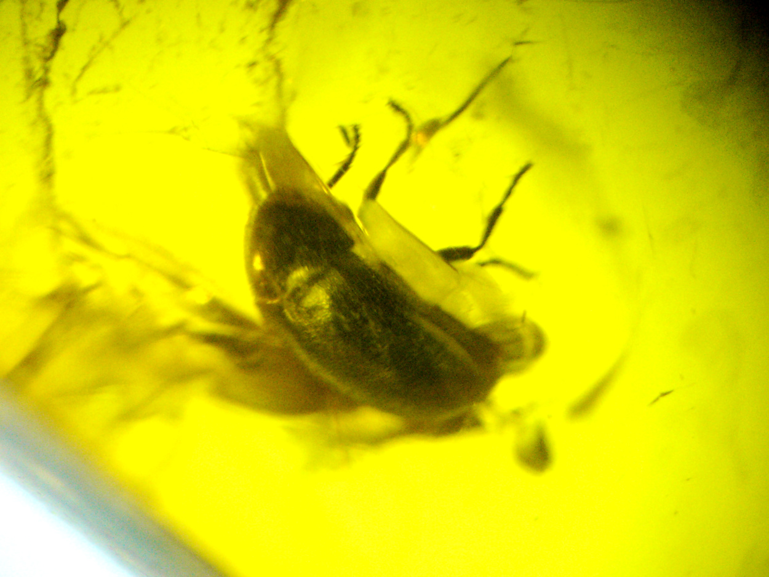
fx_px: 2333
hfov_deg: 18.7
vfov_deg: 14.1
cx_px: 384
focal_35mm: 105
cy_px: 288
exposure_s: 1/400
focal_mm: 17.4
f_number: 5
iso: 400
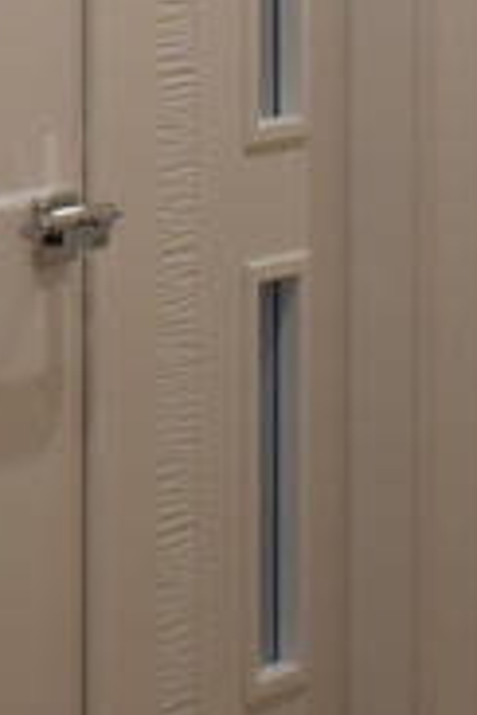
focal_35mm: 177
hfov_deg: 7.0
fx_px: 3518
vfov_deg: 11.3
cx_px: -938
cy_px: -203
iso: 560
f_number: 4
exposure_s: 1/60
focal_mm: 18
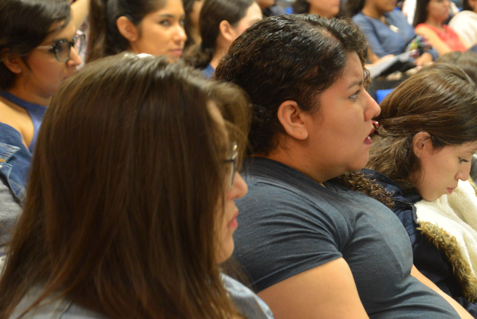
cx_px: 392
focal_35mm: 94
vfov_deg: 14.6
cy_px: 194
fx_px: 1246
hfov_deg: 21.4
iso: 1600
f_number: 4.2
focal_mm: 56
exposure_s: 1/13
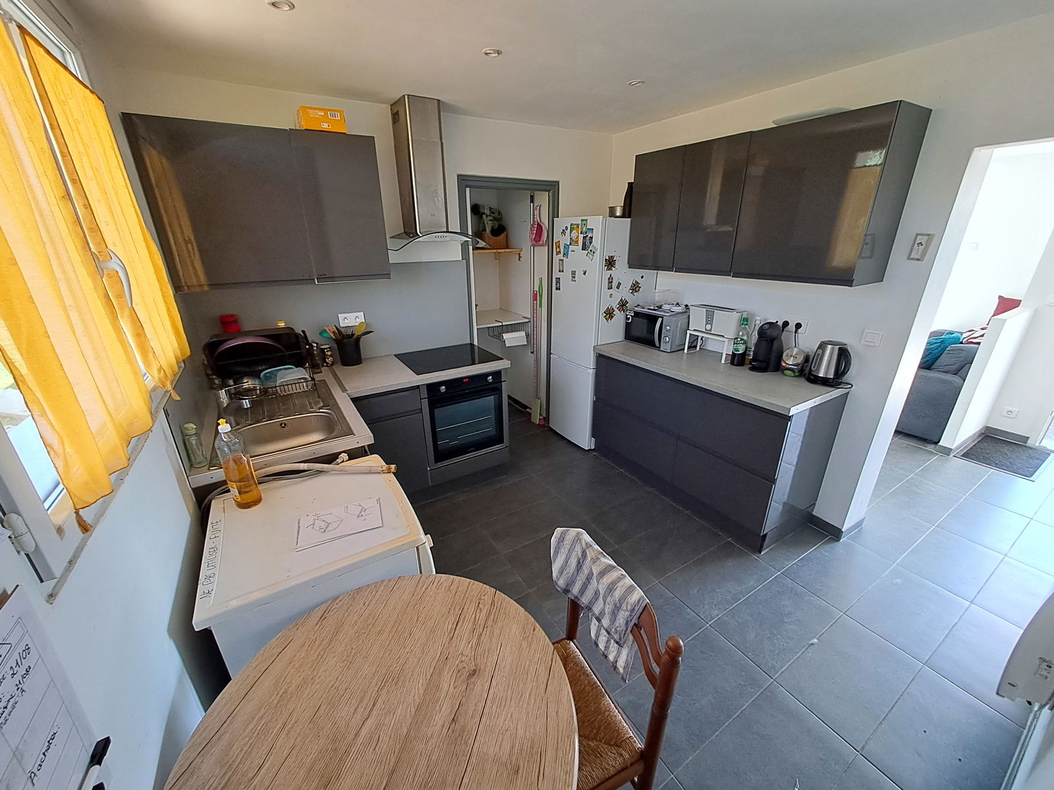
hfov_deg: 106.2
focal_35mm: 13
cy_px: 395
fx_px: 396
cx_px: 527
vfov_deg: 89.9
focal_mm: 1.42
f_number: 2.2
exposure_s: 1/50
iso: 80
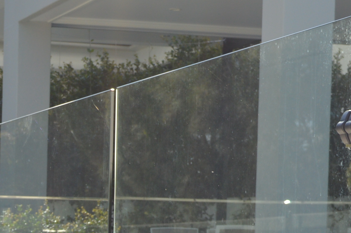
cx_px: -16
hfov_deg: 11.8
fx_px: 1676
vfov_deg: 7.8
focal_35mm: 172
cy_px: 384
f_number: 6.3
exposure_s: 1/200
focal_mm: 28
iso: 100
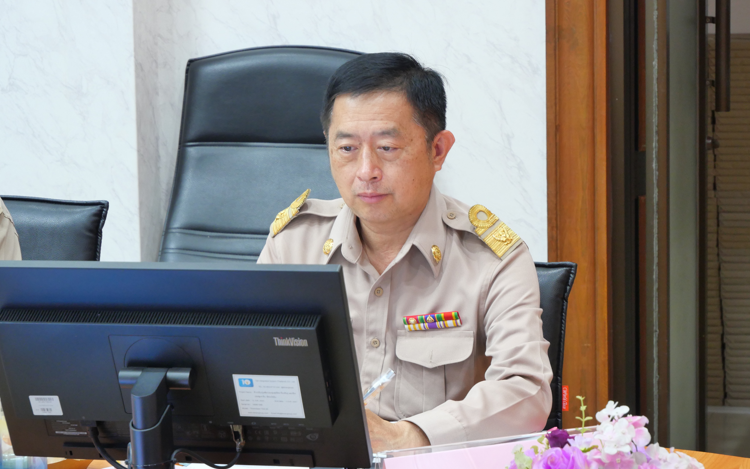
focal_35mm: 113
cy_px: 225
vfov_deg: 11.6
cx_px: 375
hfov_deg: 18.4
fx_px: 2310
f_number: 5.6
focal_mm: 53
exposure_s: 1/10
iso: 1000
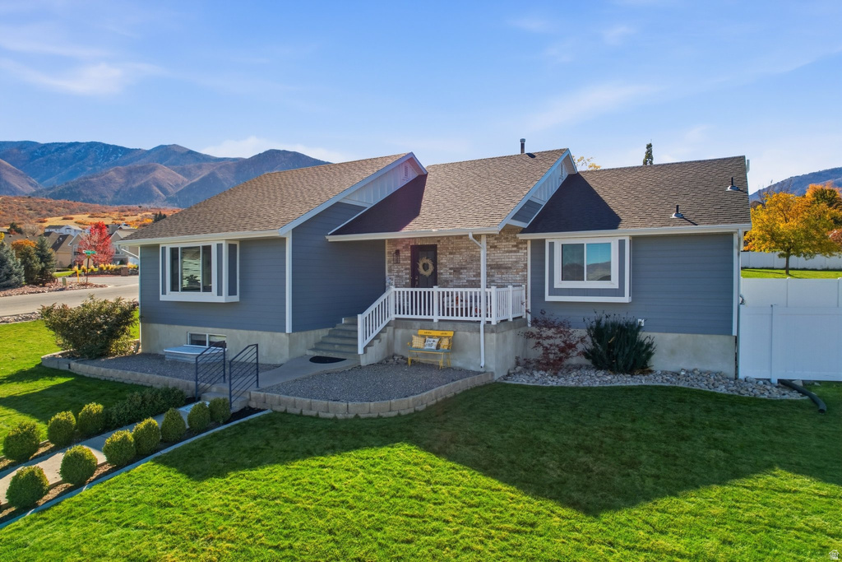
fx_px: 515
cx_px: 421
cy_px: 281
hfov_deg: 78.6
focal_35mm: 22
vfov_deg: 57.2
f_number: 2.8
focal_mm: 8.4
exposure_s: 1/3200
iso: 110
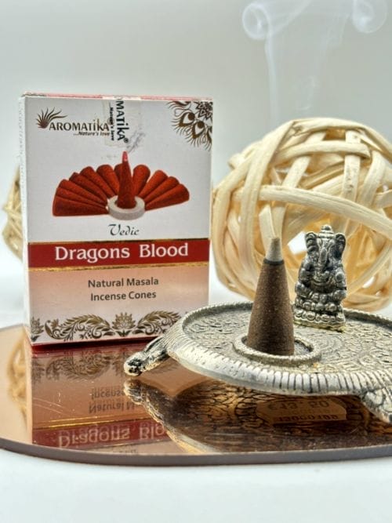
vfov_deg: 36.8
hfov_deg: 28.0
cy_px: 262
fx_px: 785
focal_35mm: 52
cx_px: 196
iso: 80
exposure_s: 1/100
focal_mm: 5.96
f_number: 1.6
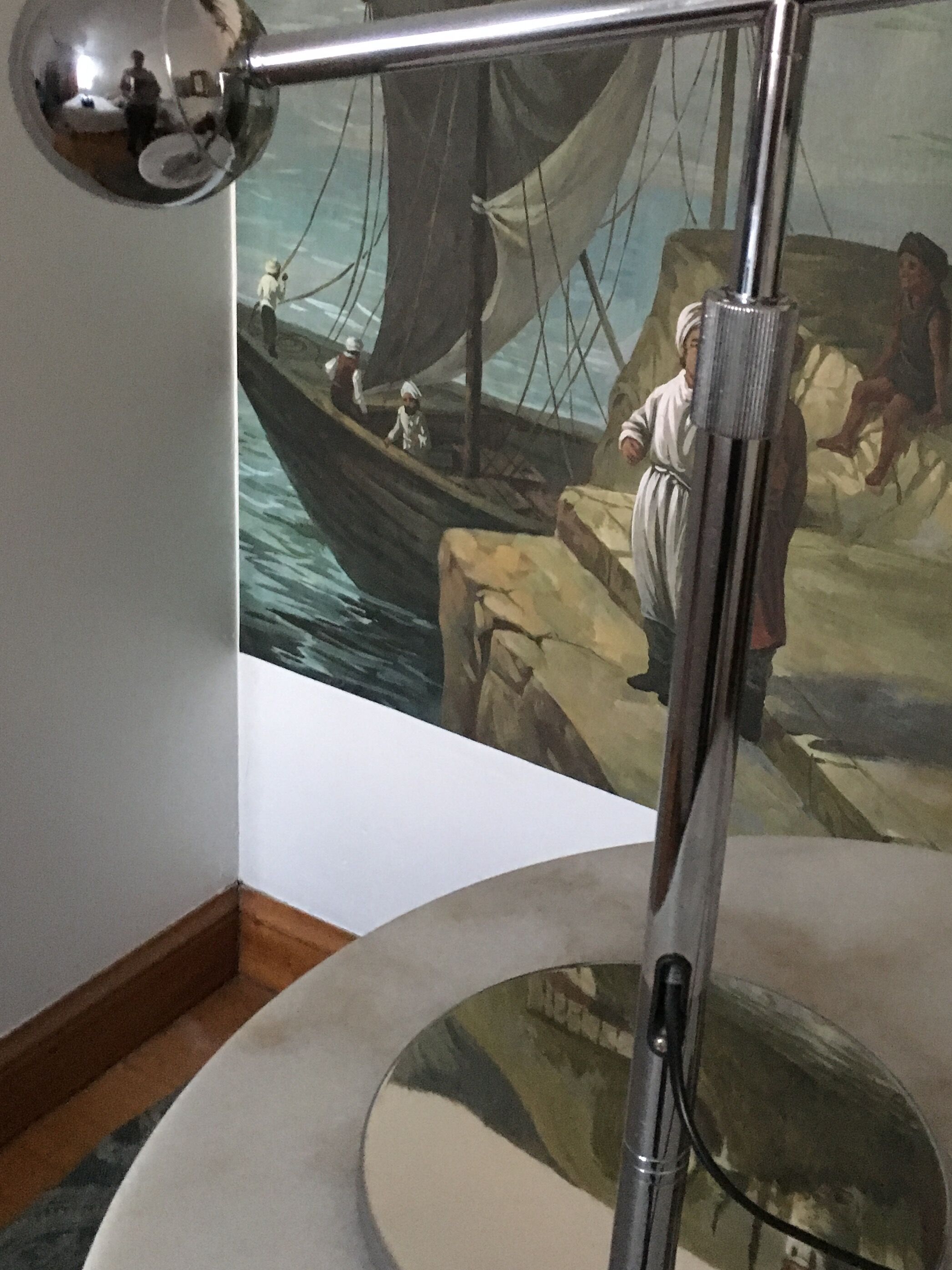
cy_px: 525
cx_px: 645
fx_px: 1540
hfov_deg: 34.0
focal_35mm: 42
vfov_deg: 44.6
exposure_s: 1/17
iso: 500
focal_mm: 4.15
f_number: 2.2
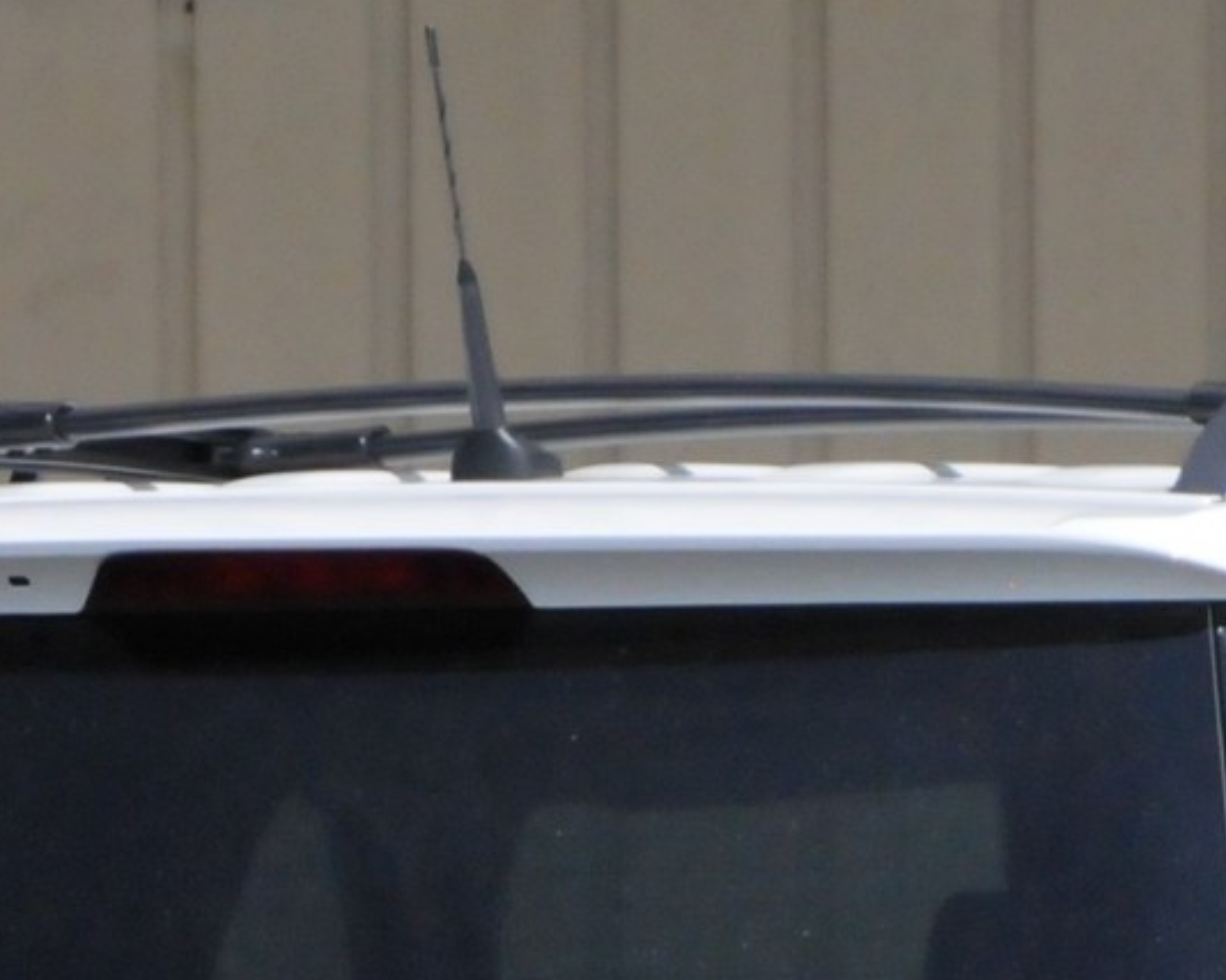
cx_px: 1054
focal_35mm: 889
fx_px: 32258
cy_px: 1821
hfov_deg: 2.2
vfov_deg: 1.7
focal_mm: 135
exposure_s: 1/8000
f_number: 7.1
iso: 2000
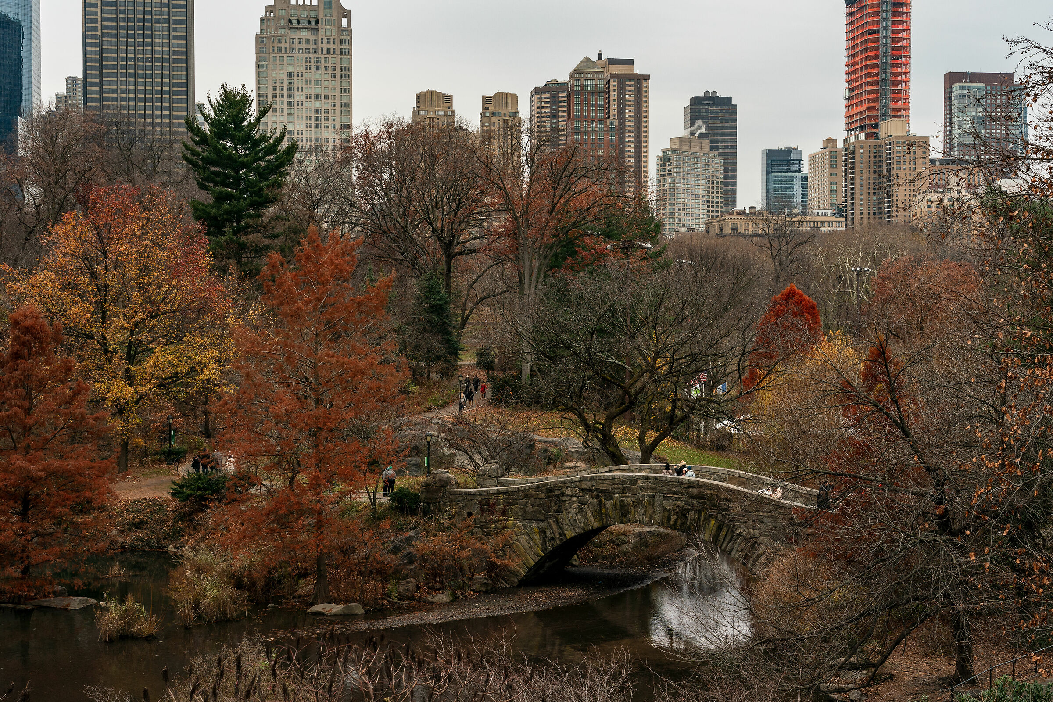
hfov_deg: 40.3
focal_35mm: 49
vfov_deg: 27.5
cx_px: 526
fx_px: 1433
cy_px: 351
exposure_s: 1/160
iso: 200
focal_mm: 49
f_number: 8
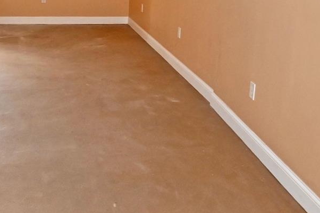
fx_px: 453
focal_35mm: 51
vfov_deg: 25.9
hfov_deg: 37.8
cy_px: 40
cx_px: 73
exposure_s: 1/60
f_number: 4
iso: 360
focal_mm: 10
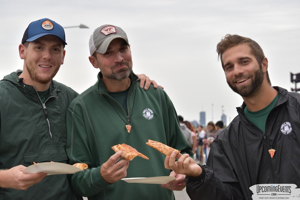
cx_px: 150
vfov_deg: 16.6
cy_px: 100
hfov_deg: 24.6
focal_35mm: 82
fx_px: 688
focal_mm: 55
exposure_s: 1/200
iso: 400
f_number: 7.1
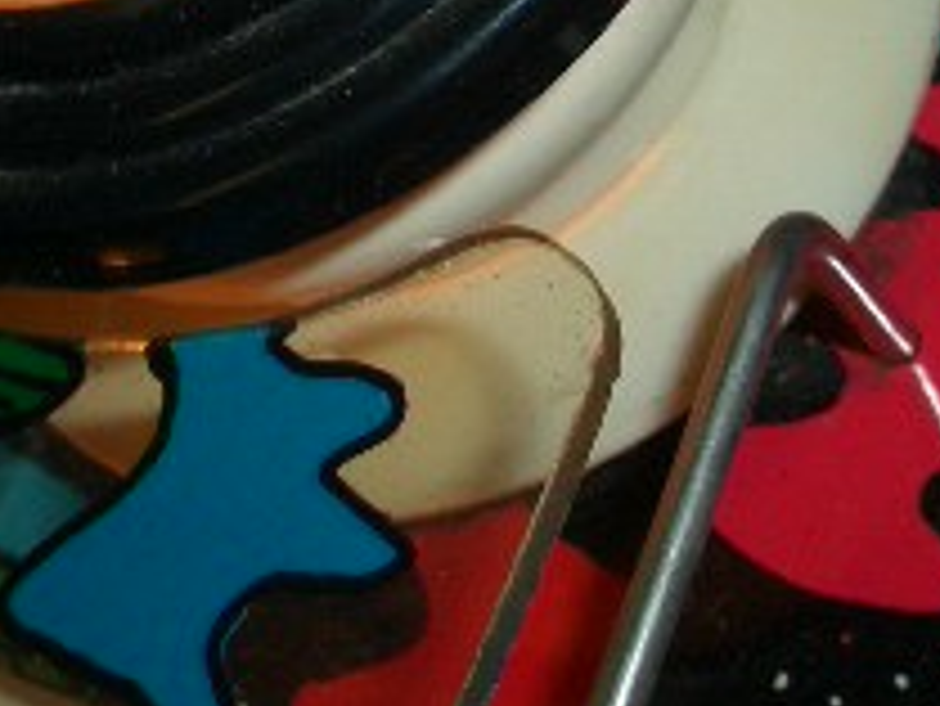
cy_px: -112
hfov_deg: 18.4
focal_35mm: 107
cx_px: 427
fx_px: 2907
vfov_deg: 13.5
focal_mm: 5.8
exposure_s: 1/60
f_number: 4.3
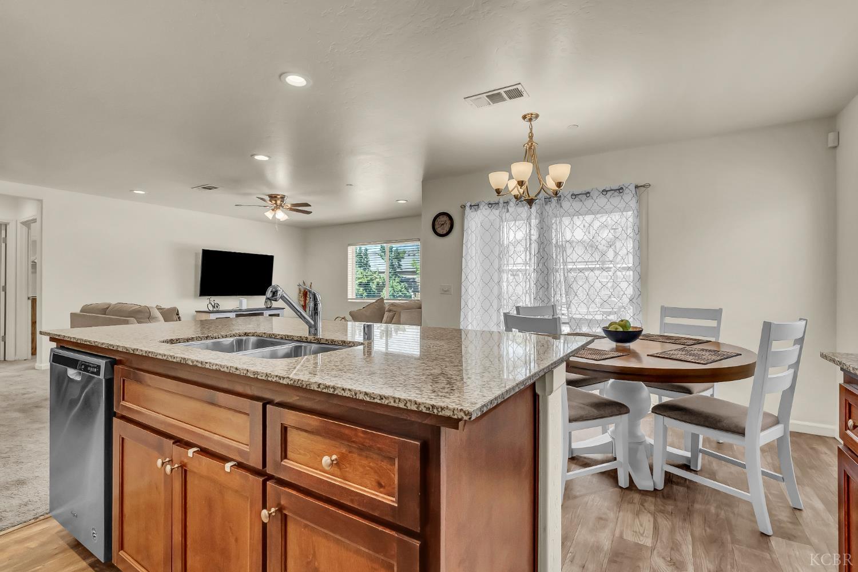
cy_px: 286
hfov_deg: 96.7
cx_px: 429
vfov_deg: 73.7
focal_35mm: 16
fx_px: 381
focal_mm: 16
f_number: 10
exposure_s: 1/160
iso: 1600
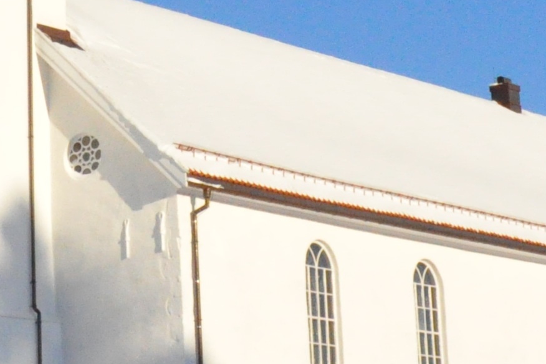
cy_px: -143
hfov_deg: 15.5
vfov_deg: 10.1
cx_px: 135
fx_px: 2002
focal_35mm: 132
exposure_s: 1/1600
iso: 3200
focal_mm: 18
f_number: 20
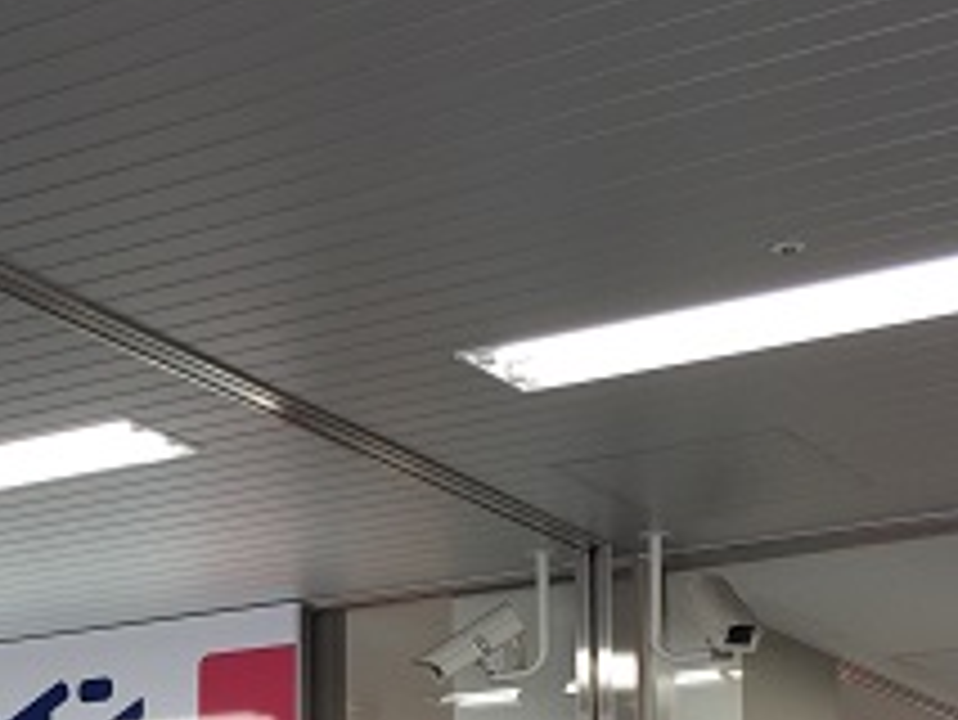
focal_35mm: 89
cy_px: 814
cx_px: 128
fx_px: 2464
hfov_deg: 21.6
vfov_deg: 16.1
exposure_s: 1/60
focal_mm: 4.15
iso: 32
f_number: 2.2
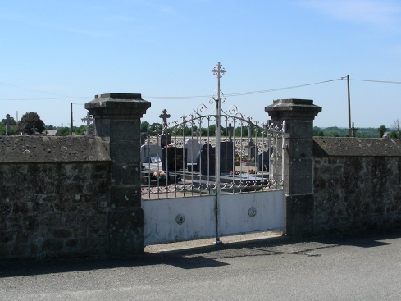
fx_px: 614
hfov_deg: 36.2
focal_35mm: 53
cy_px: 174
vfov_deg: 27.5
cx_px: 208
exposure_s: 1/420
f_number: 5.6
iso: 50
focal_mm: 6.3
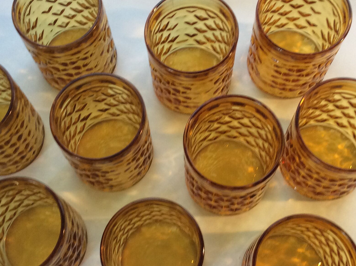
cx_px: 172
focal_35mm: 53
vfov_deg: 27.4
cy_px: 148
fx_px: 544
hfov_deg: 36.2
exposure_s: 1/25
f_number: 2.4
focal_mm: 3.3
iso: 80
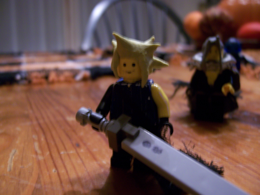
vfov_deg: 39.7
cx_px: 130
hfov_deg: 51.3
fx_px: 271
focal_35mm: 36
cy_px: 98
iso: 160
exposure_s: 1/8
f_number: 2.8
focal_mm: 6
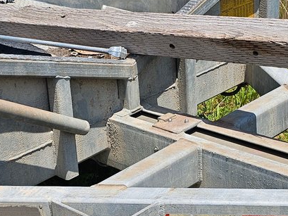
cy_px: 164
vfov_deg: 17.3
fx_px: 707
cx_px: 119
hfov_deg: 23.0
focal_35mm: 85
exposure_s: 1/873
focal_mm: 6.3
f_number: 1.7
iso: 10
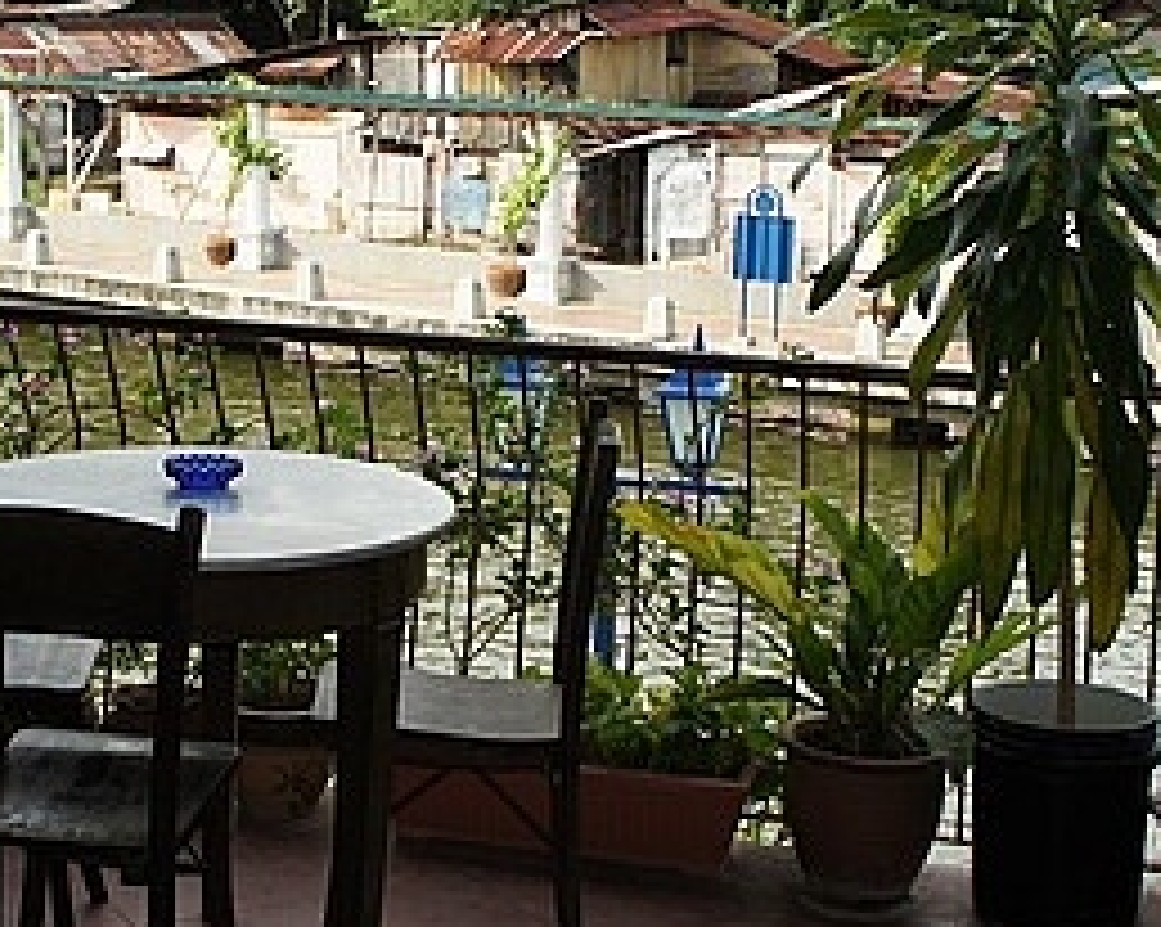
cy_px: 297
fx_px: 2163
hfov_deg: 29.9
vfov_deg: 24.1
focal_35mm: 63
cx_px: 441
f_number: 7.1
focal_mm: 21
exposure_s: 1/100
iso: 200
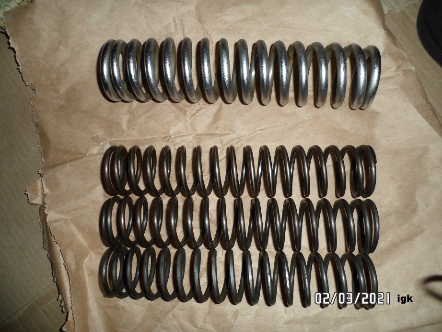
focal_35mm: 26
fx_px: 332
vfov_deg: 53.1
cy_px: 166
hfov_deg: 67.3
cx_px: 221
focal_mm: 4.9
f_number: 9.4
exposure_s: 1/15
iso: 100
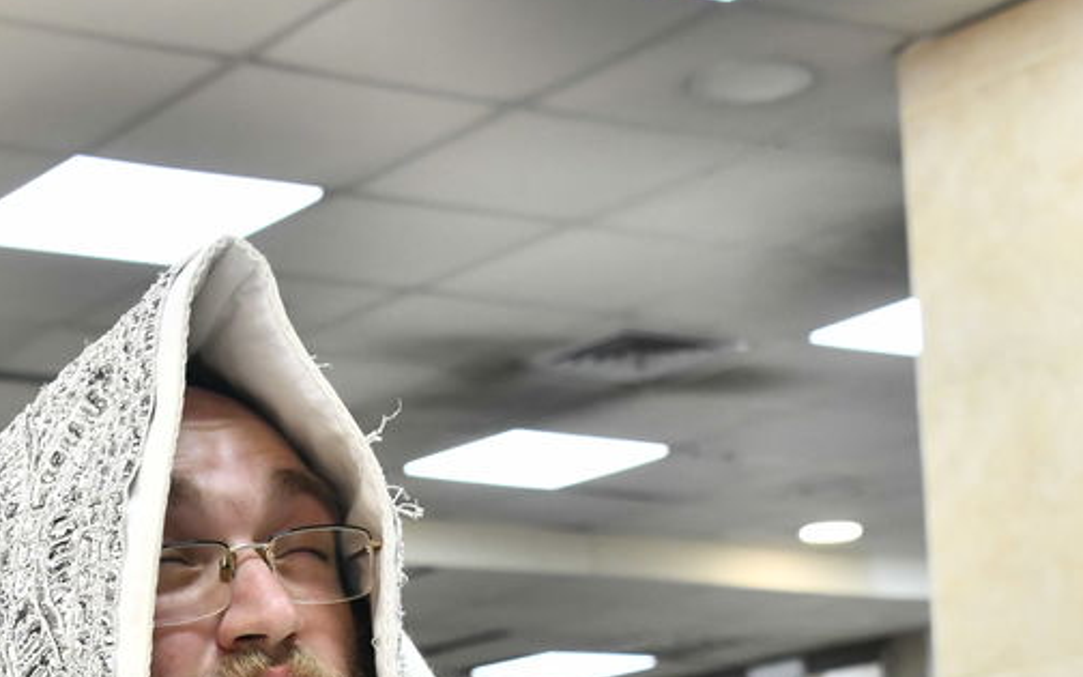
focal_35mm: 99
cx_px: 258
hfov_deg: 20.8
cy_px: 798
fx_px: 2922
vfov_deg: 12.9
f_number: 5.6
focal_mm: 35
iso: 1600
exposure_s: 1/160
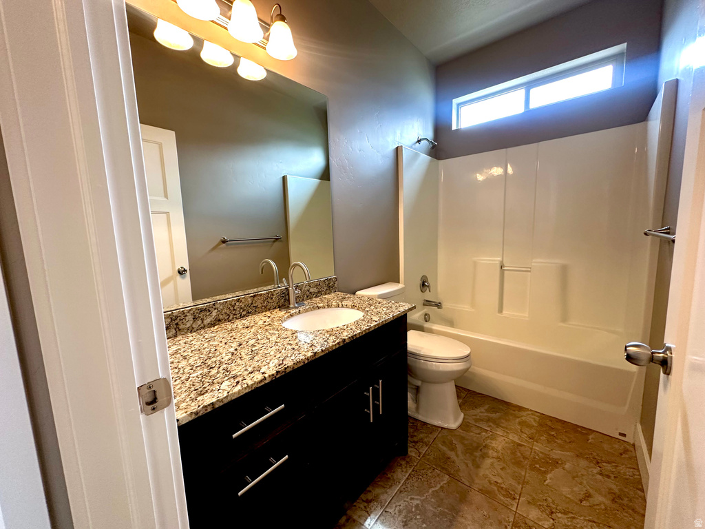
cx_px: 352
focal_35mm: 14
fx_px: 285
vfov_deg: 85.7
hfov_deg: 102.1
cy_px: 264
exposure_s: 1/60
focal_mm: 2.22
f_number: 2.2
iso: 200
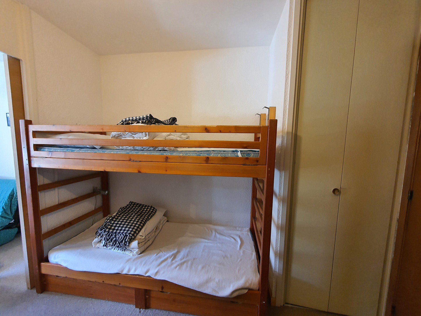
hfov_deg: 106.2
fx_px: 158
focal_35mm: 13
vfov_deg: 89.9
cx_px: 210
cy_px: 158
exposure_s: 1/33
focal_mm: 1.8
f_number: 2.2
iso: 320
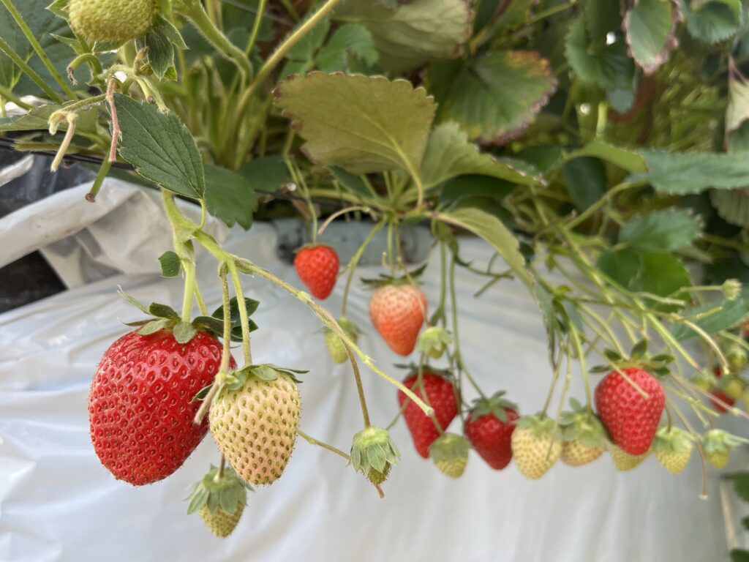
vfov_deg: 53.1
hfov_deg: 67.3
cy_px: 281
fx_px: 563
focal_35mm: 26
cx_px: 374
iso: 50
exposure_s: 1/397
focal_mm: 5.1
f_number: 1.6
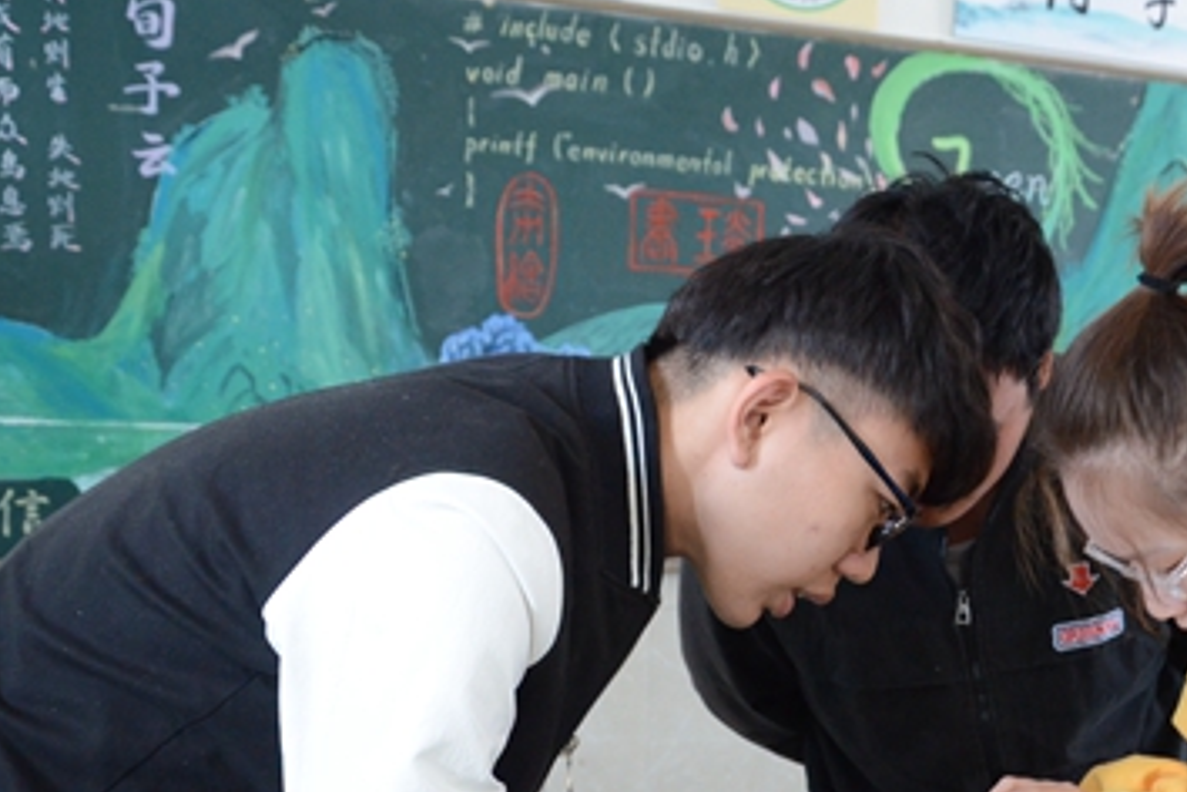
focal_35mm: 65
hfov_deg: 30.4
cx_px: 899
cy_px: 628
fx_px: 2143
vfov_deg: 20.7
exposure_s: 1/60
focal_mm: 24
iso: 2200
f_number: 5.6
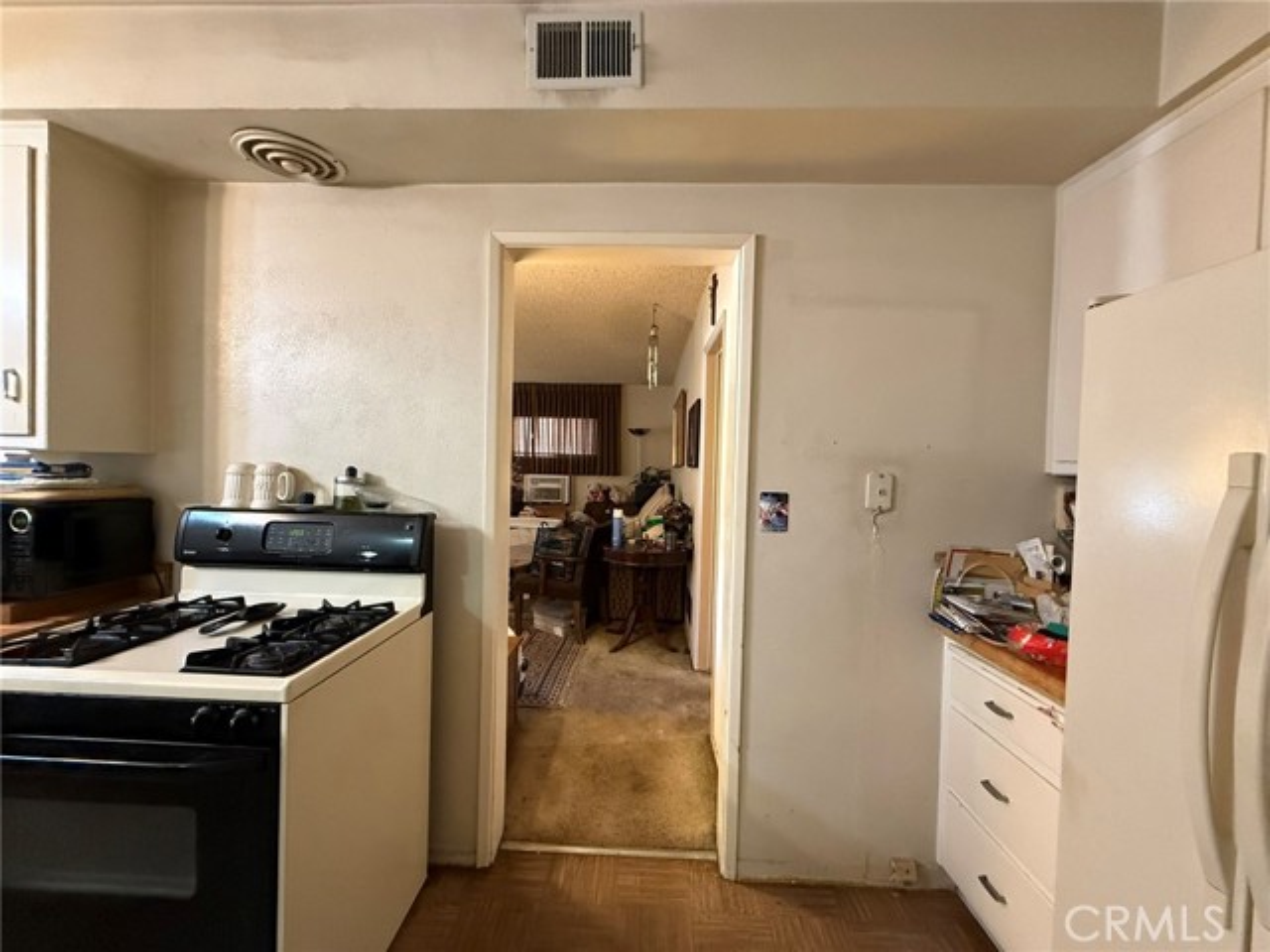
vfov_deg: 85.7
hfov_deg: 102.1
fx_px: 514
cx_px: 635
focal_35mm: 14
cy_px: 476
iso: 800
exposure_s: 1/60
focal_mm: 2.22
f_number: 2.2
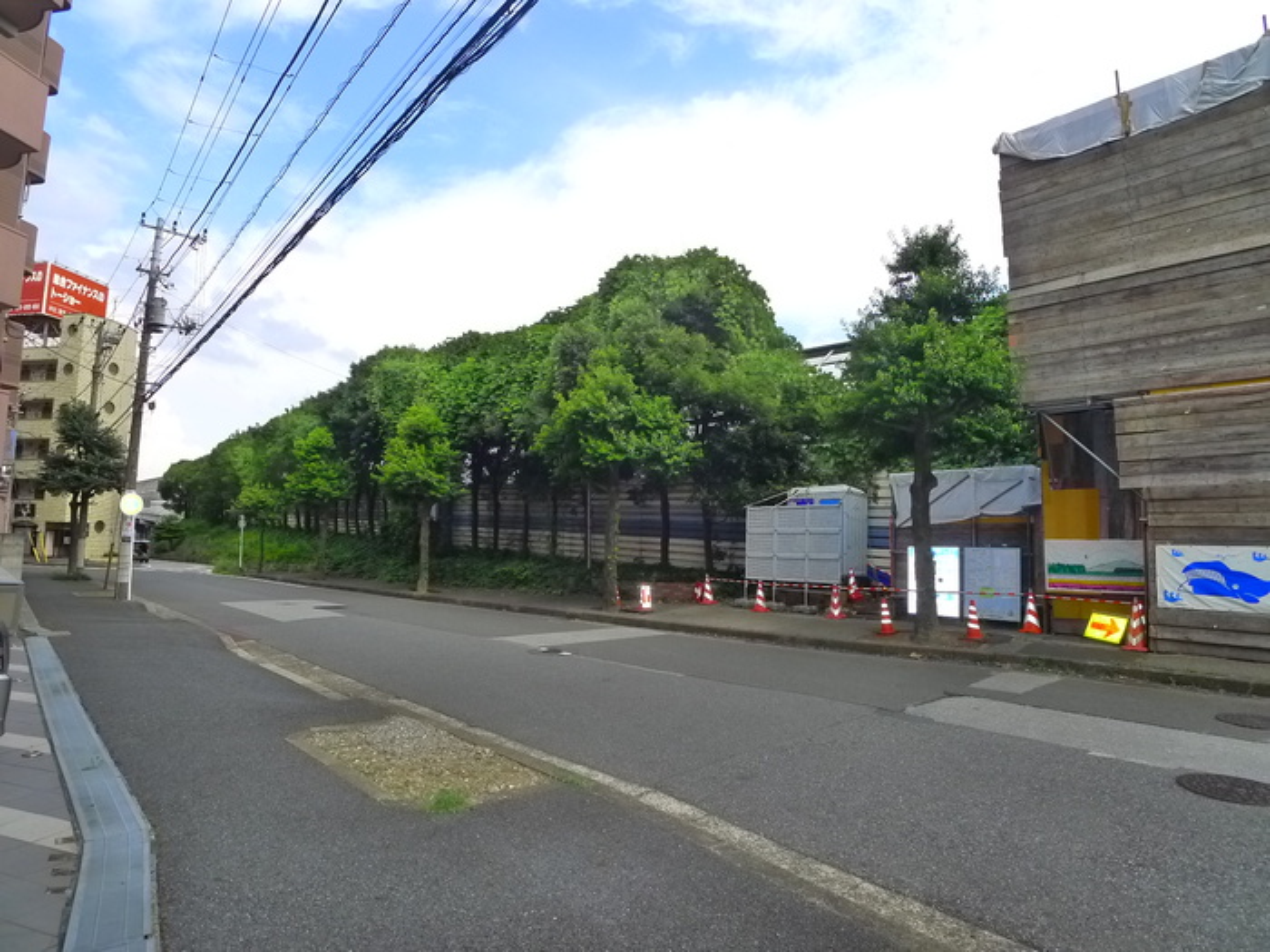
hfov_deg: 71.6
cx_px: 635
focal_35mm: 24
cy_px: 476
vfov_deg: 56.8
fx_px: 881
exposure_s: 1/500
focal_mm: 5.1
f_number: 3.5
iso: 400
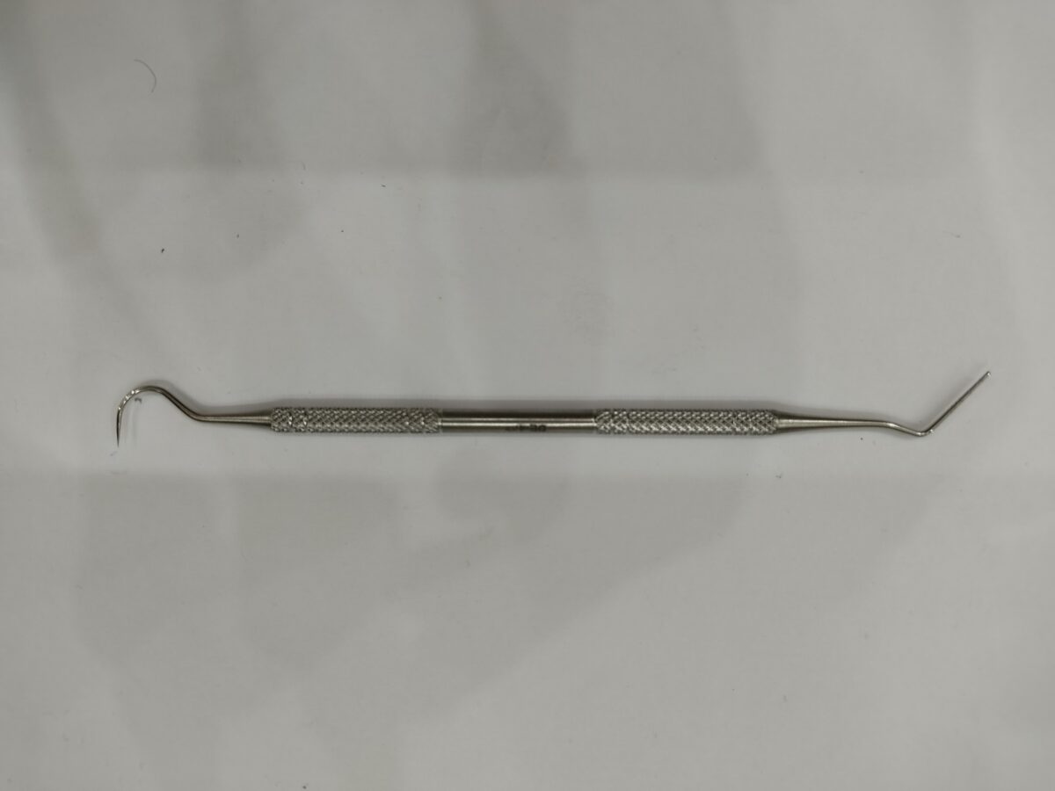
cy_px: 396
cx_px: 528
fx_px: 792
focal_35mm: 26
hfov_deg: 67.3
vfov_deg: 53.1
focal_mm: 4.74
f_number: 1.79
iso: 185
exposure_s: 1/33
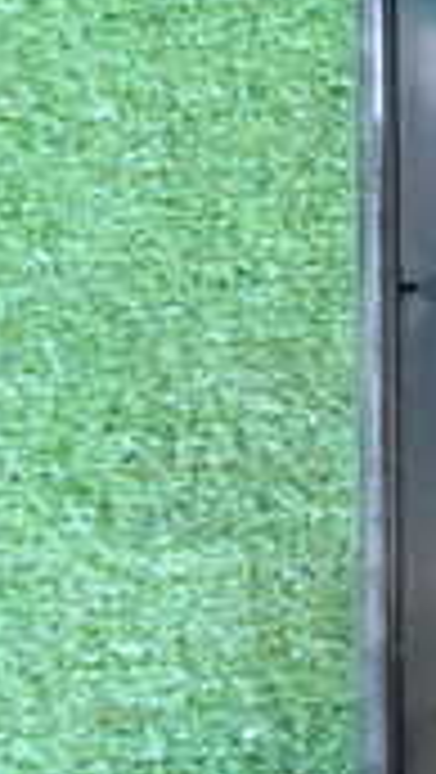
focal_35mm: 95
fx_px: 1949
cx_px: 724
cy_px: 414
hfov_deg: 12.0
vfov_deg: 22.4
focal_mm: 4.5
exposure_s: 1/40
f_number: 2
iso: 640
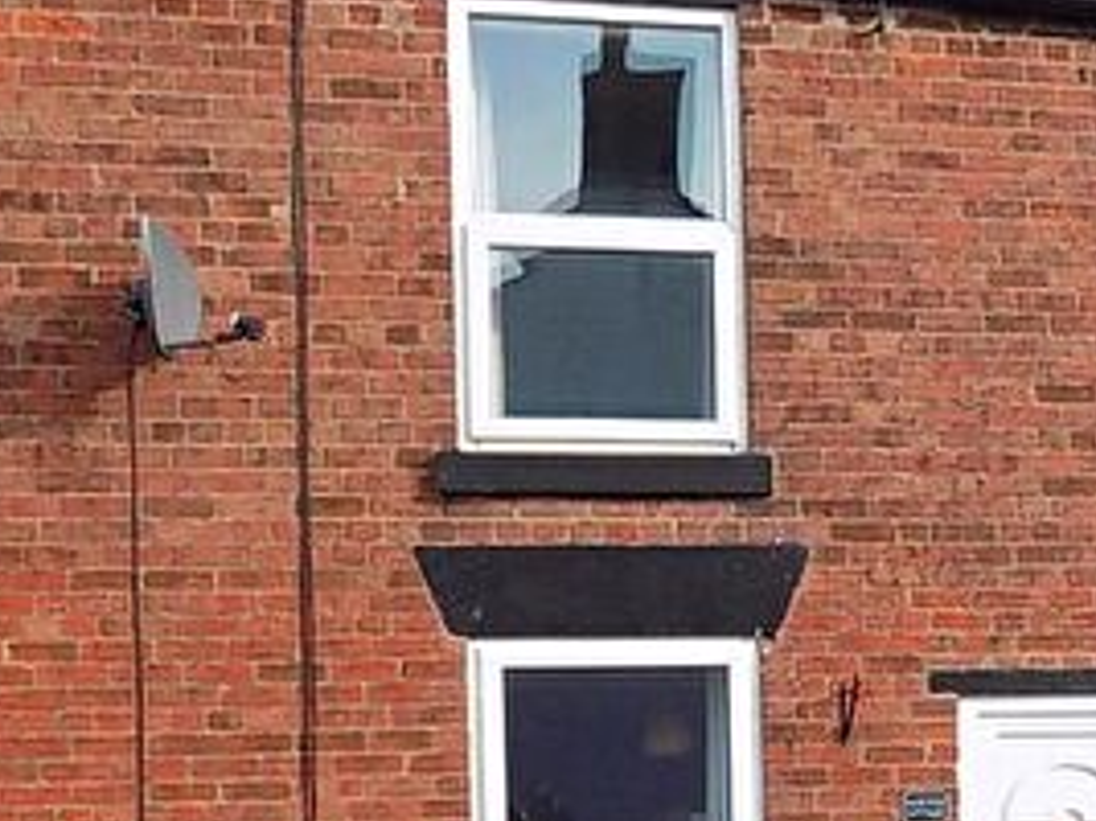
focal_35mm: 63
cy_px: 839
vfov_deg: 22.3
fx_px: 1994
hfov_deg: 29.1
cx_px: 1043
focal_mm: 4.3
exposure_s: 1/250
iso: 80
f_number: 3.1
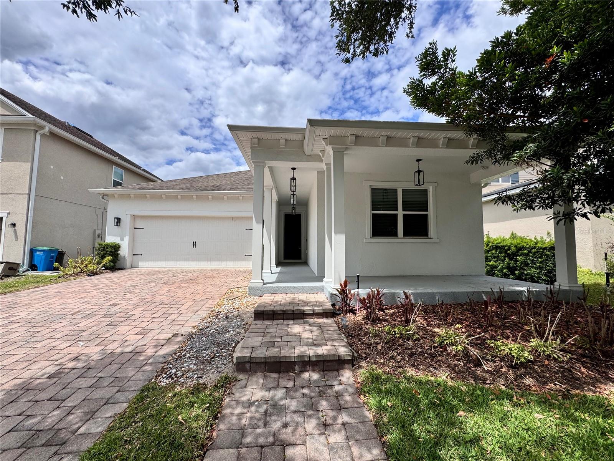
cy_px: 230
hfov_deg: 102.1
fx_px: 248
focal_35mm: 14
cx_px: 307
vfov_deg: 85.7
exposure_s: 1/2273
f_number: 2.2
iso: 50
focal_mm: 2.22
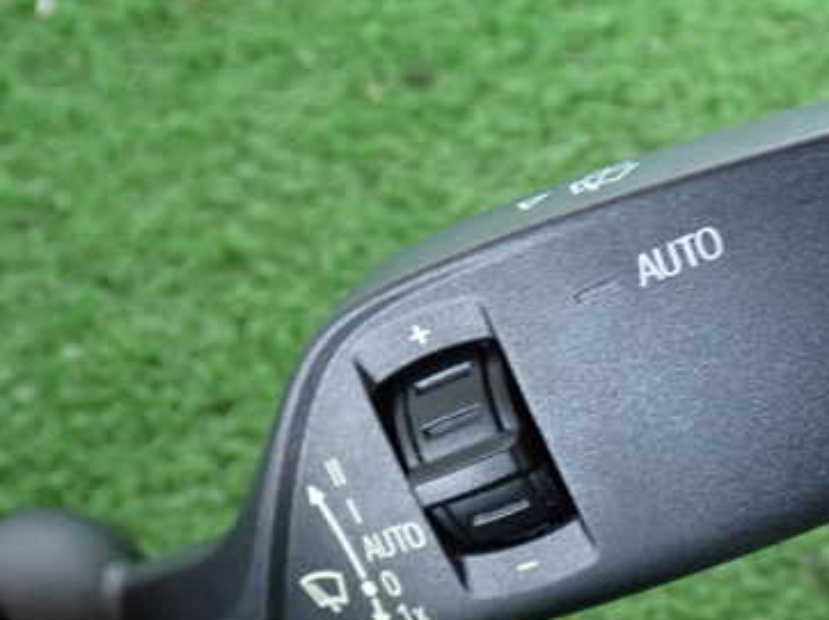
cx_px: 502
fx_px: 1508
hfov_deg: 30.7
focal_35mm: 63
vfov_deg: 23.1
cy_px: 437
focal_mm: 6.83
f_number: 2.7
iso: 800
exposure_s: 1/25
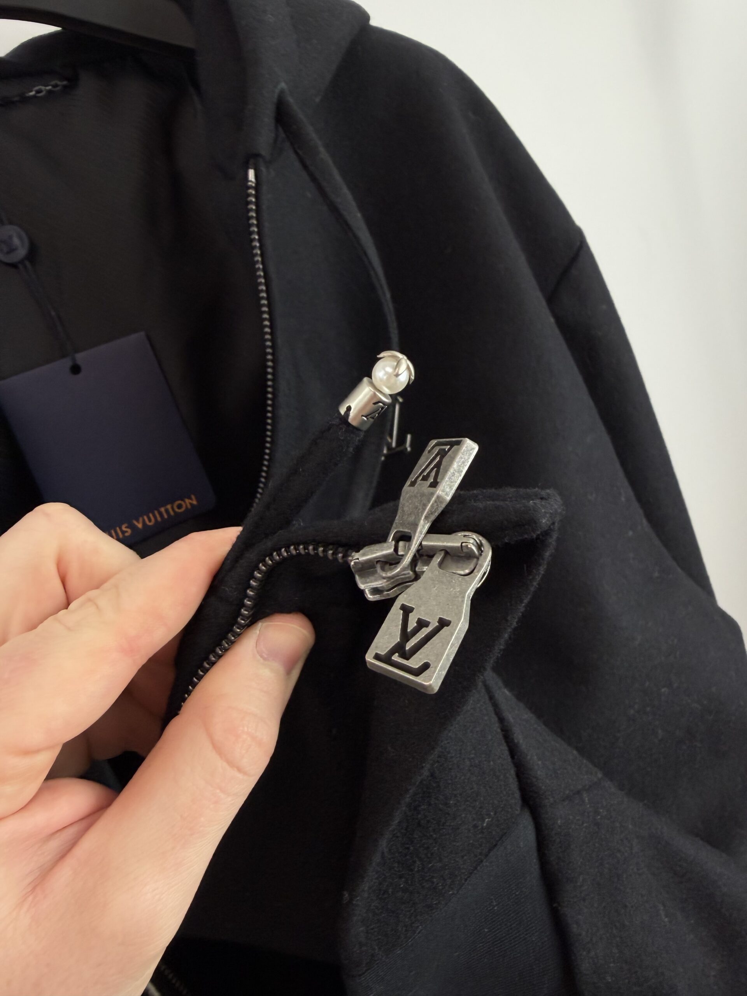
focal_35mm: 24
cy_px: 498
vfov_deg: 71.6
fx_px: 691
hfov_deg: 56.8
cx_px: 374
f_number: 2.2
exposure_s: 1/100
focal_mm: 2.22
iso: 125
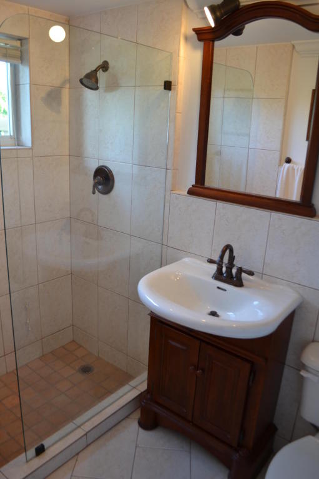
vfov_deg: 67.4
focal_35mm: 27
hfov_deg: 47.9
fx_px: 359
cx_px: 160
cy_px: 240
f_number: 3.5
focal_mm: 18
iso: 400
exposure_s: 1/50
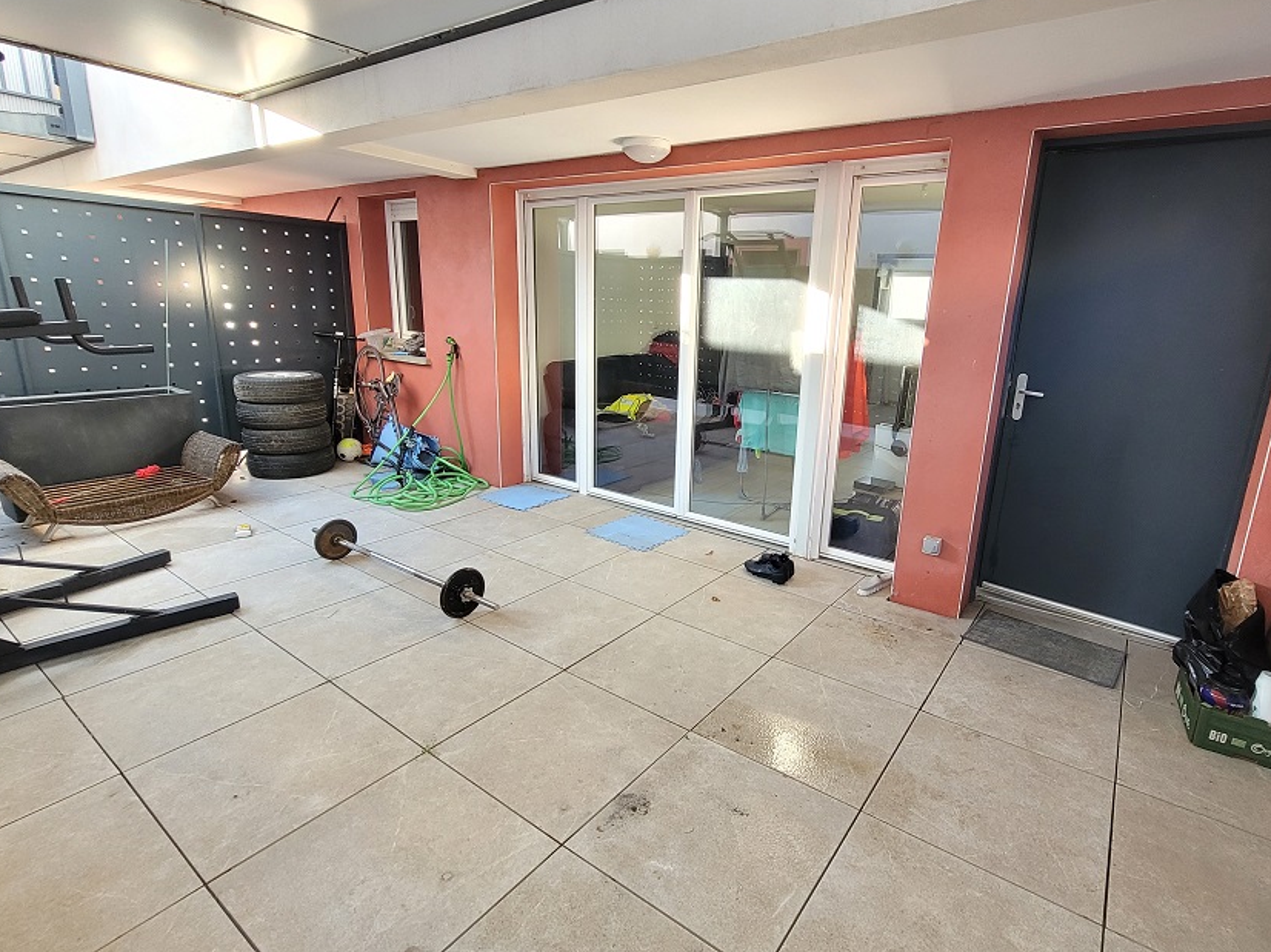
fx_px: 624
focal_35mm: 17
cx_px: 688
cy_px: 452
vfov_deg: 74.7
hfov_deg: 90.8
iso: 160
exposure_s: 1/50
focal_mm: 1.74
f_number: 2.2
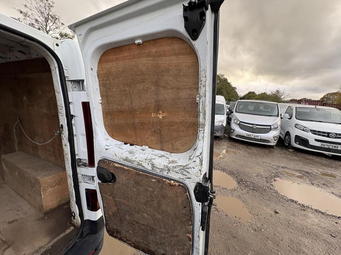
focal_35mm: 14
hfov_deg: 102.1
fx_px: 138
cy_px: 128
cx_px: 170
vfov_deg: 85.7
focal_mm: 2.22
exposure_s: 1/99
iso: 80
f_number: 2.2
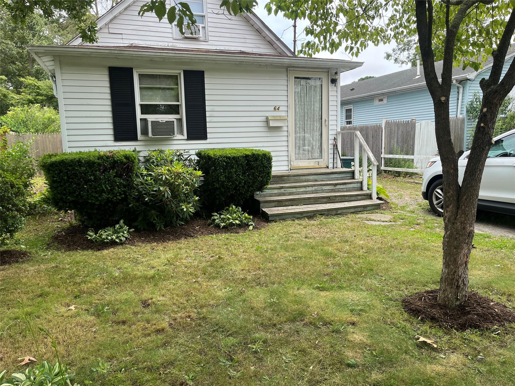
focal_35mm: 26
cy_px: 193
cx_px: 258
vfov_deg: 53.1
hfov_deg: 67.3
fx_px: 387
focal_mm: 5.1
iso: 50
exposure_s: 1/1009
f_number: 1.6
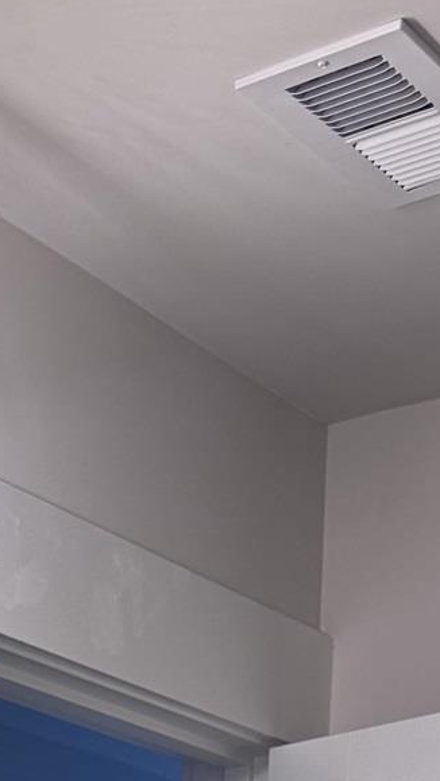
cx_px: -320
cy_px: 1542
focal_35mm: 104
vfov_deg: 16.1
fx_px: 2156
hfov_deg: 11.0
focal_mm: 6.76
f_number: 1.78
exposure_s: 1/168
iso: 80
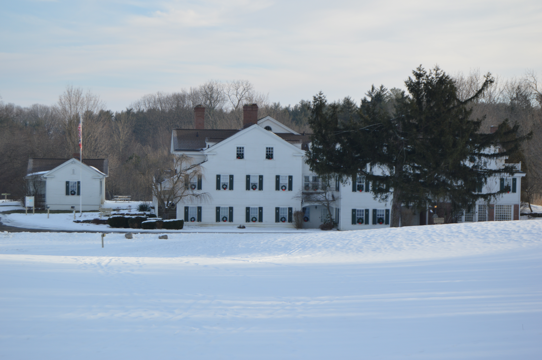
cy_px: 180
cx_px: 271
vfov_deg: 16.5
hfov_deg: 24.6
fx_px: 1241
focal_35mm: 82
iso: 100
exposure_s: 1/200
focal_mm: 55
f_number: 7.1
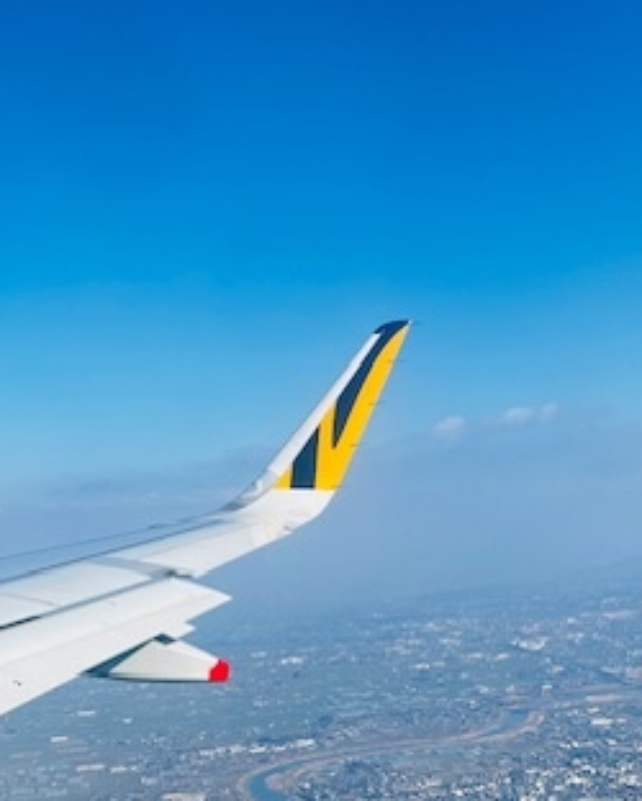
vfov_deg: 35.4
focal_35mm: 52
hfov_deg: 29.0
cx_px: 413
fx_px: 1234
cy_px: 573
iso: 50
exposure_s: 1/2632
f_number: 1.6
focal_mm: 5.1
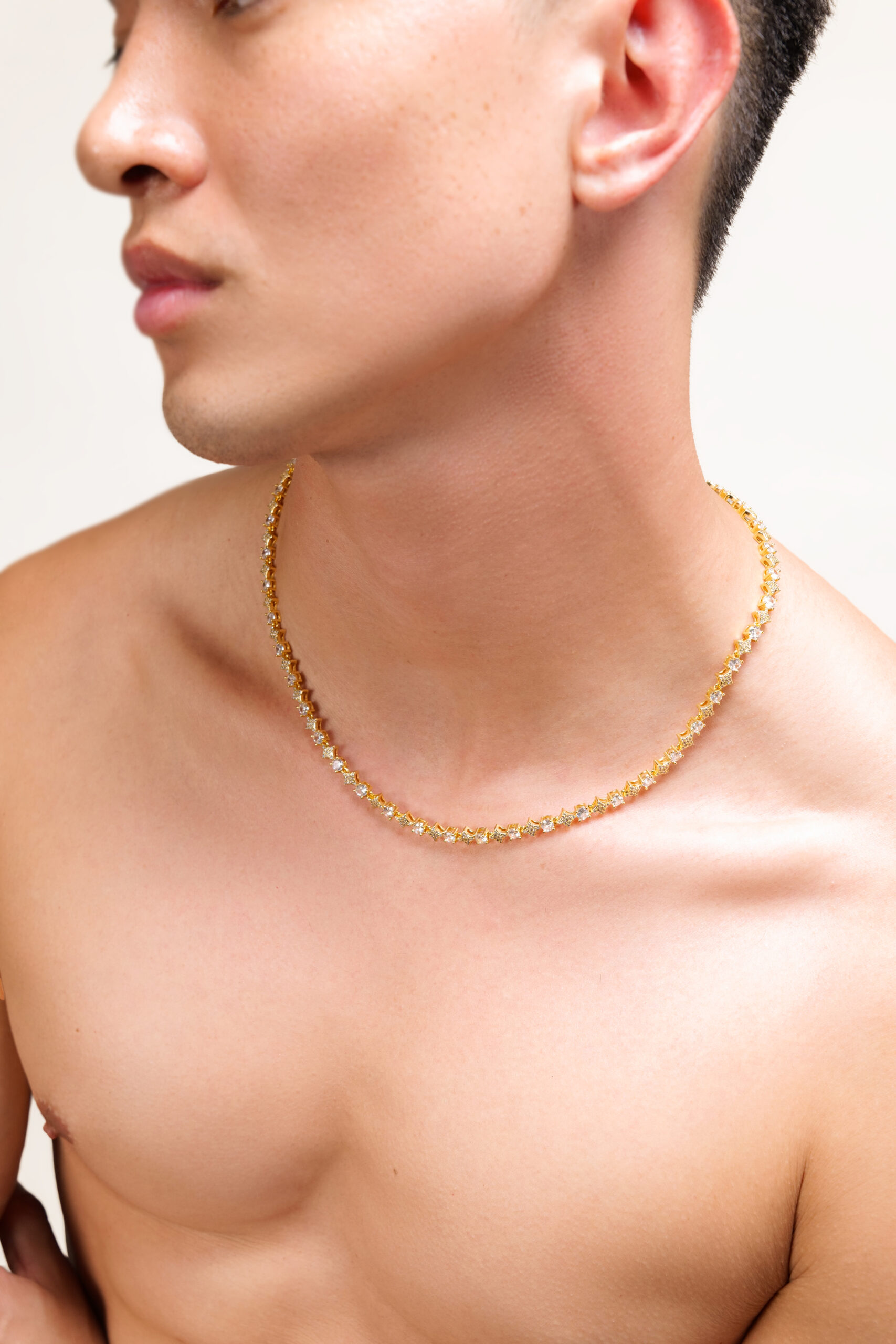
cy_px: 672
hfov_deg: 26.5
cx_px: 448
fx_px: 1904
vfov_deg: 38.9
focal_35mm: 51
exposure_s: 1/80
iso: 800
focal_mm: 51
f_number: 7.1
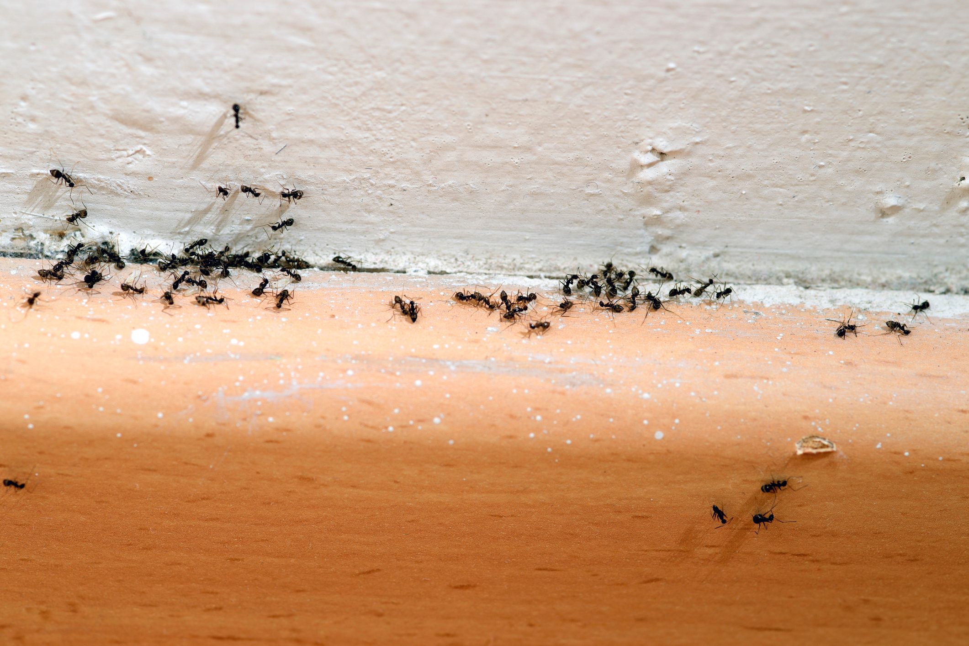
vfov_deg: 13.0
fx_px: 2826
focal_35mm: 105
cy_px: 323
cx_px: 484
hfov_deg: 19.5
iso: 100
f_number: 6.3
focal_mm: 105
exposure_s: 1/125
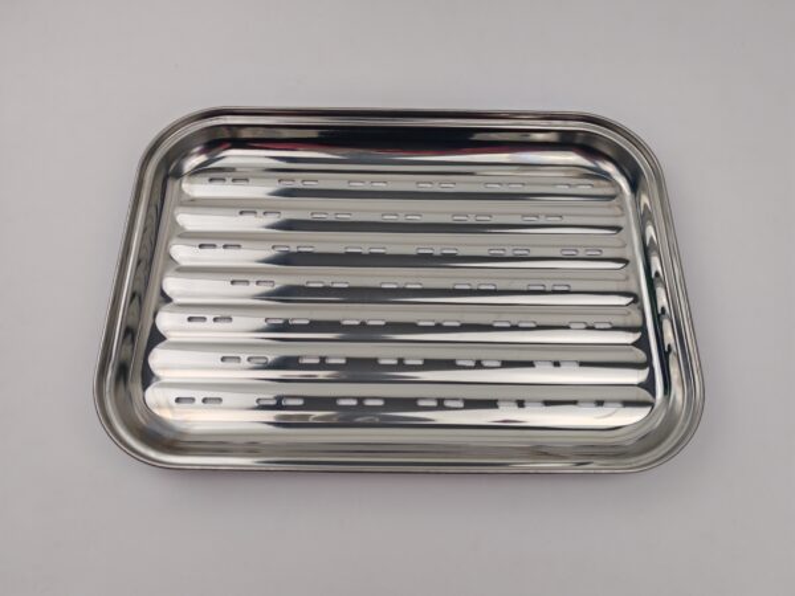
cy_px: 298
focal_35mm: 27
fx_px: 620
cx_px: 398
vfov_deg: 51.4
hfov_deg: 65.3
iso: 50
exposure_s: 1/110
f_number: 1.95
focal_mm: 5.52
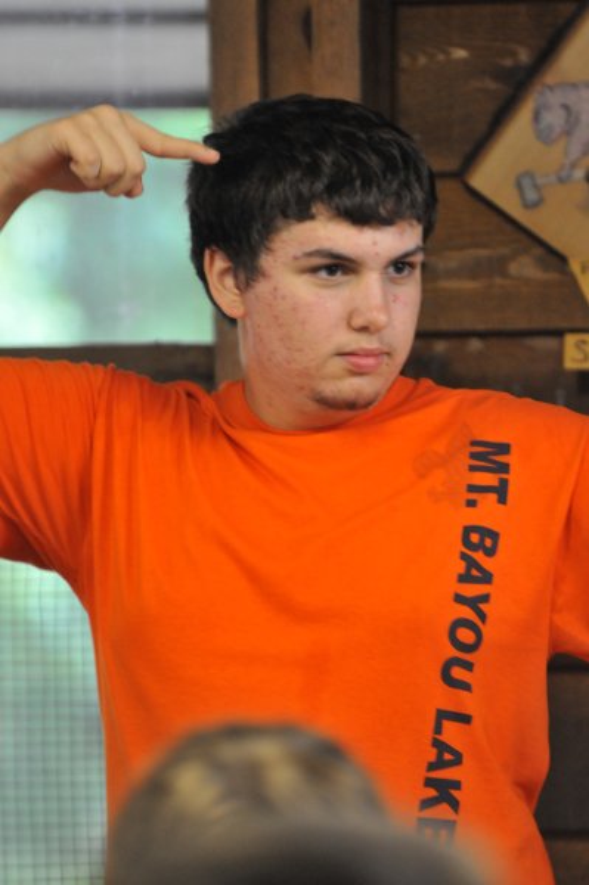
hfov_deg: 4.6
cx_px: 294
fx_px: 7375
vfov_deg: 6.9
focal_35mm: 300
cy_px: 442
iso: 1600
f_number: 2.8
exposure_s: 1/50
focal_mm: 200
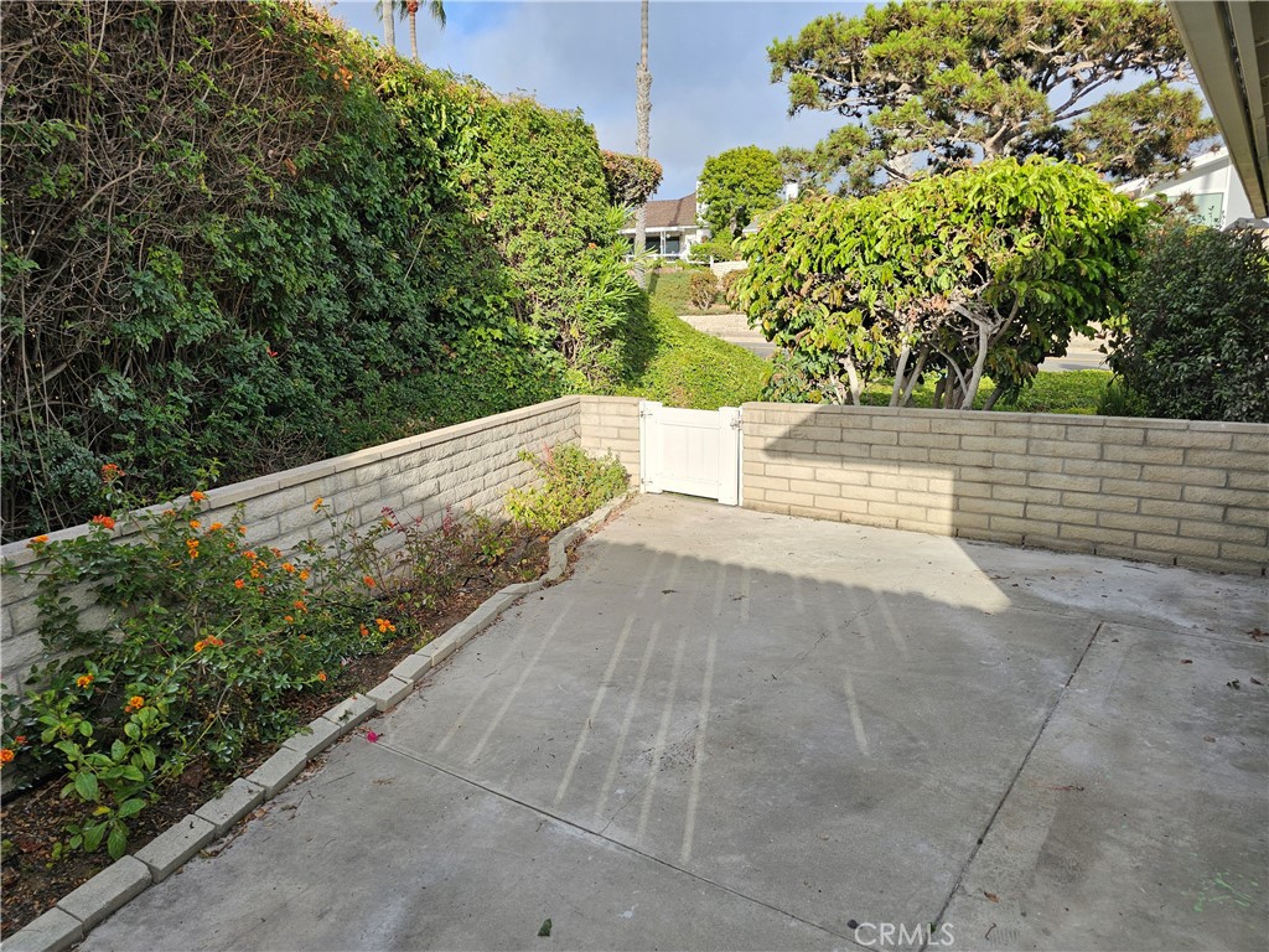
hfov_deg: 73.9
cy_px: 476
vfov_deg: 58.9
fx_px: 843
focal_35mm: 23
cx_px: 634
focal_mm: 6.3
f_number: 1.7
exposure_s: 1/331
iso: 10
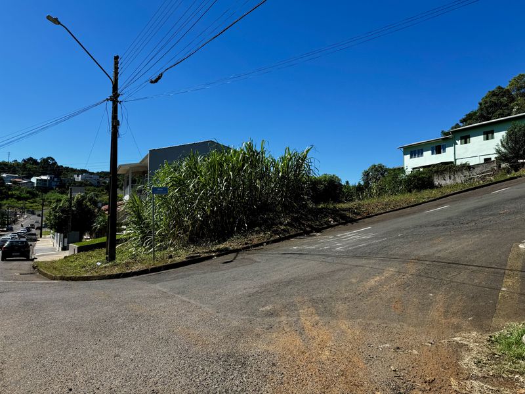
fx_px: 364
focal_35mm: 24
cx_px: 262
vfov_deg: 56.8
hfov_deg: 71.6
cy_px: 197
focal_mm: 6.76
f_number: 1.78
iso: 80
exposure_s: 1/4310
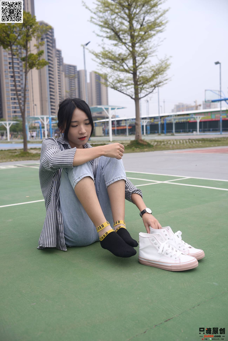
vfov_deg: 54.4
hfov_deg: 37.9
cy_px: 170
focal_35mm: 35
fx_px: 332
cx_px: 114
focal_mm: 35
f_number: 5.6
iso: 100
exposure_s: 1/500
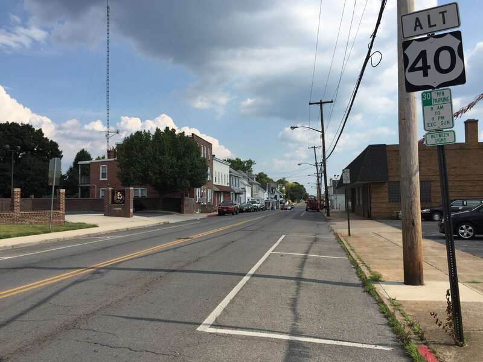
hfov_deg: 61.7
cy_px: 181
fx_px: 405
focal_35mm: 29
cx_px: 242
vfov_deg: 48.2
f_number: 2.2
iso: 32
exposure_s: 1/2475
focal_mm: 4.15
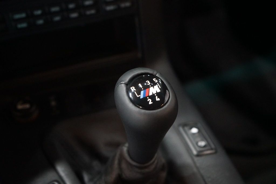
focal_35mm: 41
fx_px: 314
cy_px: 92
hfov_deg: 47.4
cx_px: 138
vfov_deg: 32.6
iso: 10000
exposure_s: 1/40
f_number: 4.5
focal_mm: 41
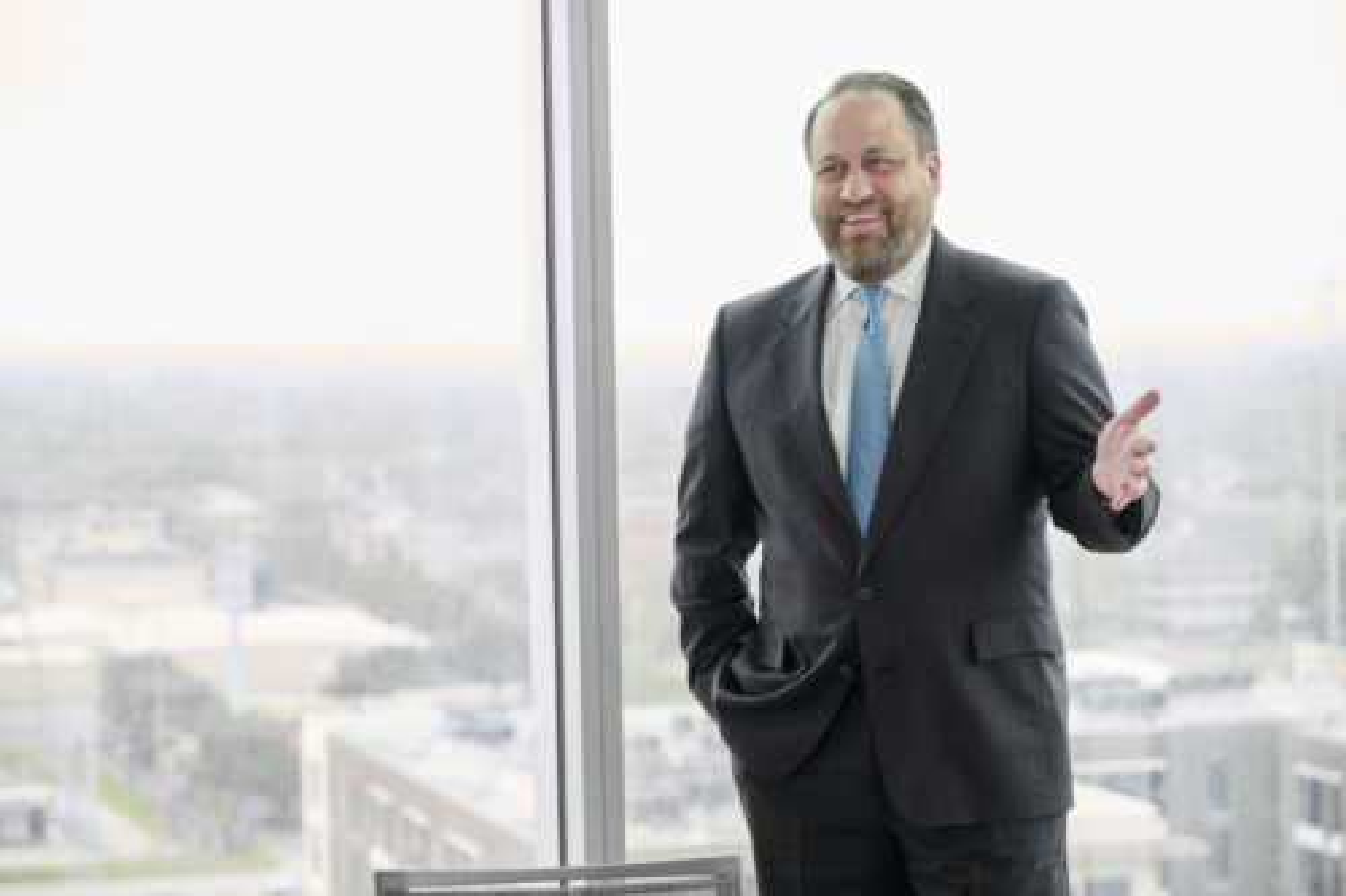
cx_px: 673
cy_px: 448
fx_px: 4111
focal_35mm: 110
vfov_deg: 12.4
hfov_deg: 18.6
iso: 1250
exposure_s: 1/125
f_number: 5.6
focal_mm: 110
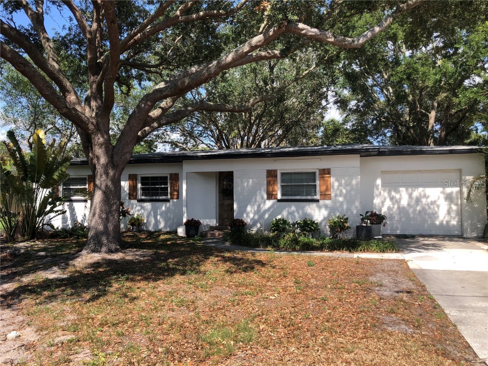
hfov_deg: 63.4
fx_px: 395
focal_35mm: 28
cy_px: 183
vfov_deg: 49.7
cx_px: 244
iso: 20
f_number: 1.8
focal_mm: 3.99
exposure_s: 1/873
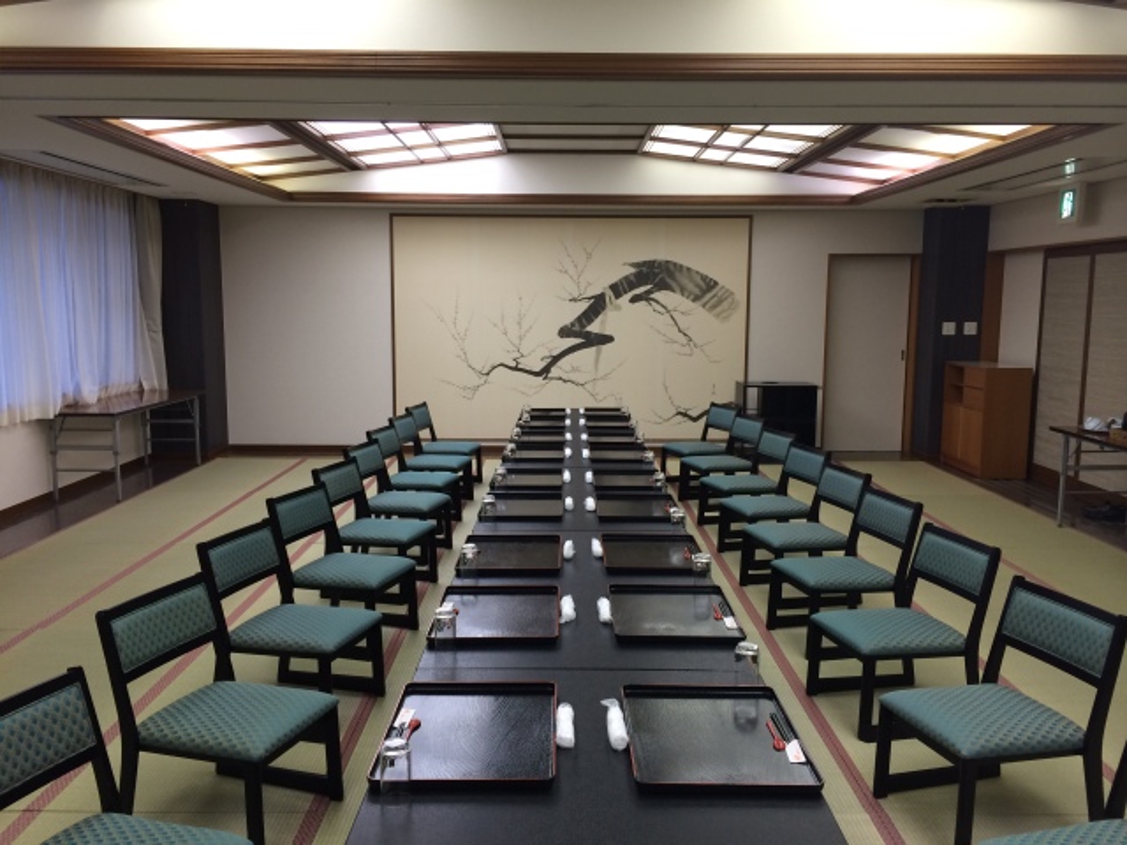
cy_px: 422
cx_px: 564
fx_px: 977
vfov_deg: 46.8
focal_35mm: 30
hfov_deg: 60.0
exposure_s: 1/33
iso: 50
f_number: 2.2
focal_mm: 4.12
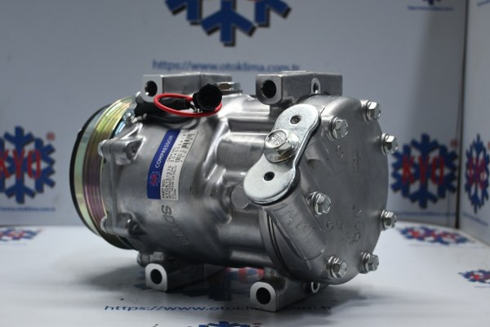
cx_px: 245
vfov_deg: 25.8
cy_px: 164
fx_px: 715
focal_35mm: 52
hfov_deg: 37.9
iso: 640
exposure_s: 1/60
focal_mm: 35
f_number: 5.3
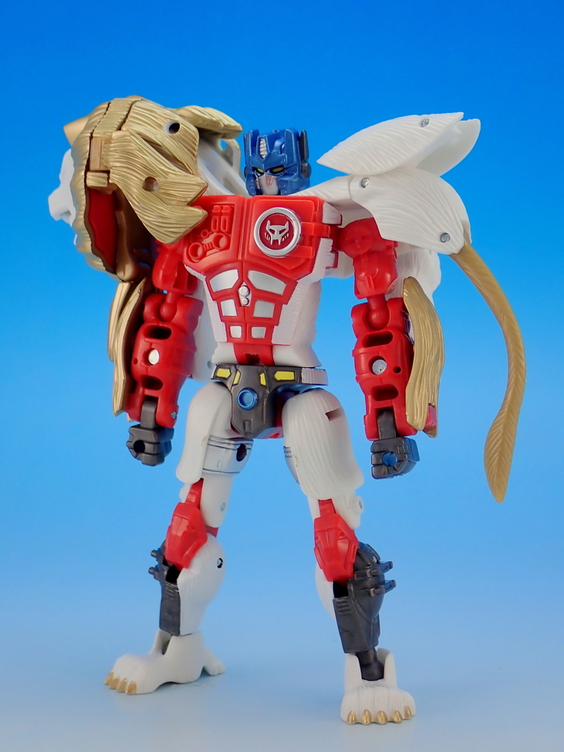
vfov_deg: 27.4
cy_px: 376
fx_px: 1542
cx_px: 282
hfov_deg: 20.7
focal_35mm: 71
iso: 100
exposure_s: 1/20
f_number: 3.9
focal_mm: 12.73
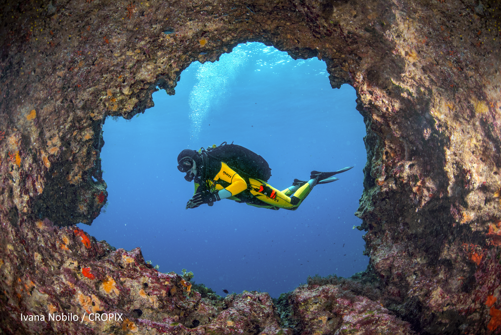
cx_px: 250
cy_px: 168
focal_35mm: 15
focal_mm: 15
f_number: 6.3
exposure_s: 1/160
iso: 160
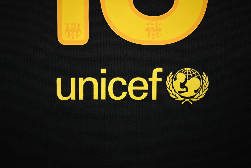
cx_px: 126
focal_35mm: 32
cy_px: 84
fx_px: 227
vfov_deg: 40.6
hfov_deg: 57.9
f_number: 4.8
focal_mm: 32.5
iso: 200
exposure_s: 1/125
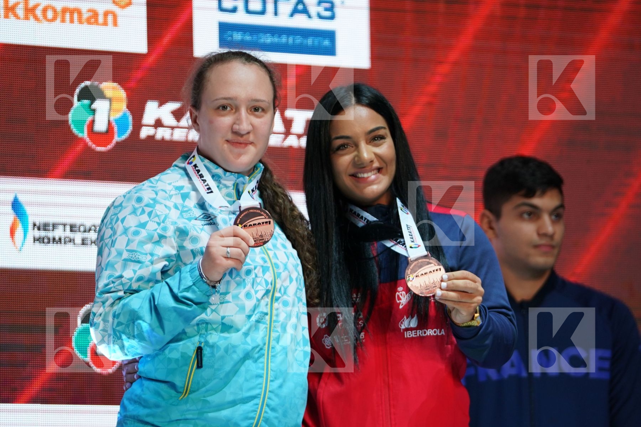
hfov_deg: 8.7
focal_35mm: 237
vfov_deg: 5.8
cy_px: 214
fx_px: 4220
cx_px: 320
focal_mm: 158
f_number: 2.8
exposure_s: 1/250
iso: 500
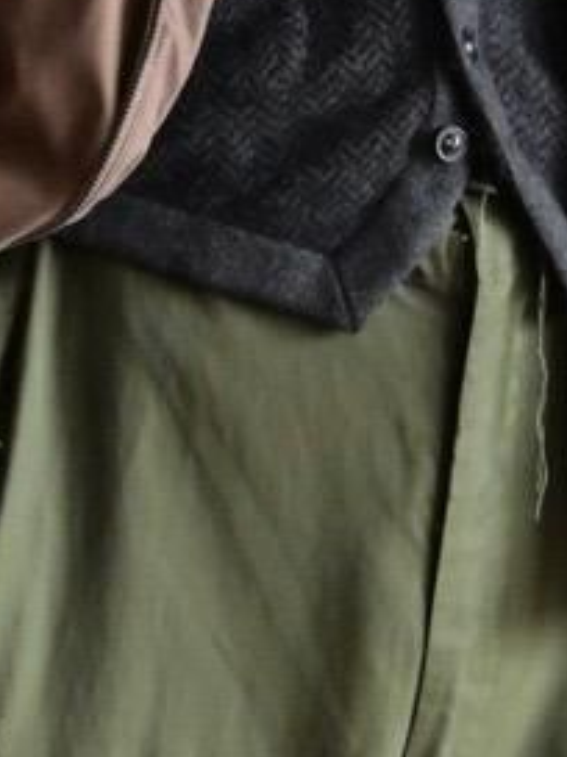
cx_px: 322
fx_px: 6858
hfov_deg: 4.7
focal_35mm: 314
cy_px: -13
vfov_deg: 6.3
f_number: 3.9
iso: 3200
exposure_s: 1/125
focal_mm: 50
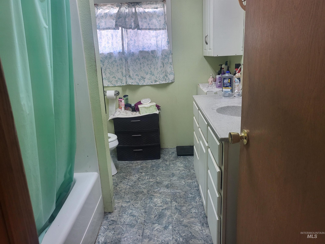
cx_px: 162
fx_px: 244
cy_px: 122
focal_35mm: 26
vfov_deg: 53.1
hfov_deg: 67.3
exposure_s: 1/120
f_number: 1.8
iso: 250
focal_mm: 4.25
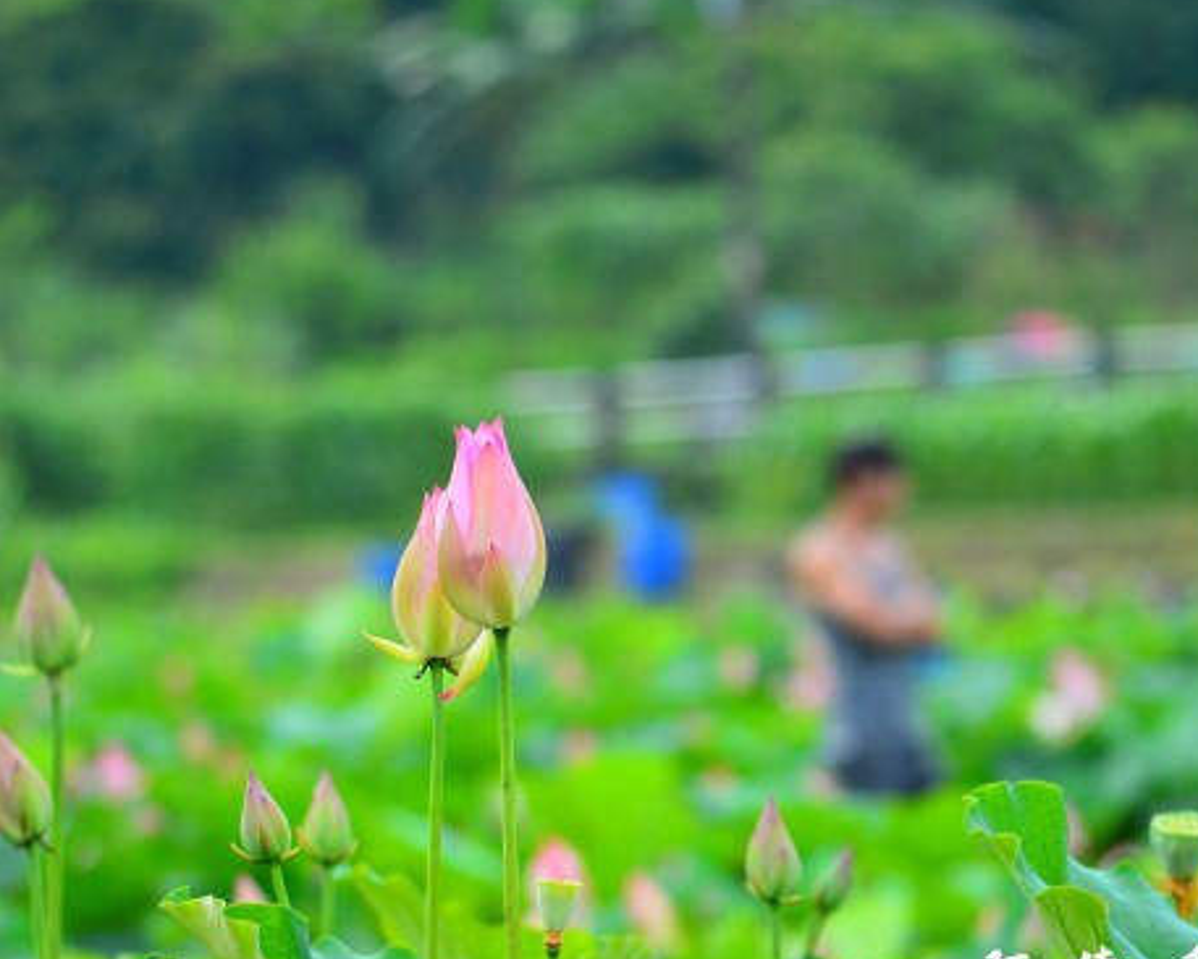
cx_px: 627
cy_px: 540
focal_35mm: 295
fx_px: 10464
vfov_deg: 5.2
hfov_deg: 6.6
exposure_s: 1/160
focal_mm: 150
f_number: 5.6
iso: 100
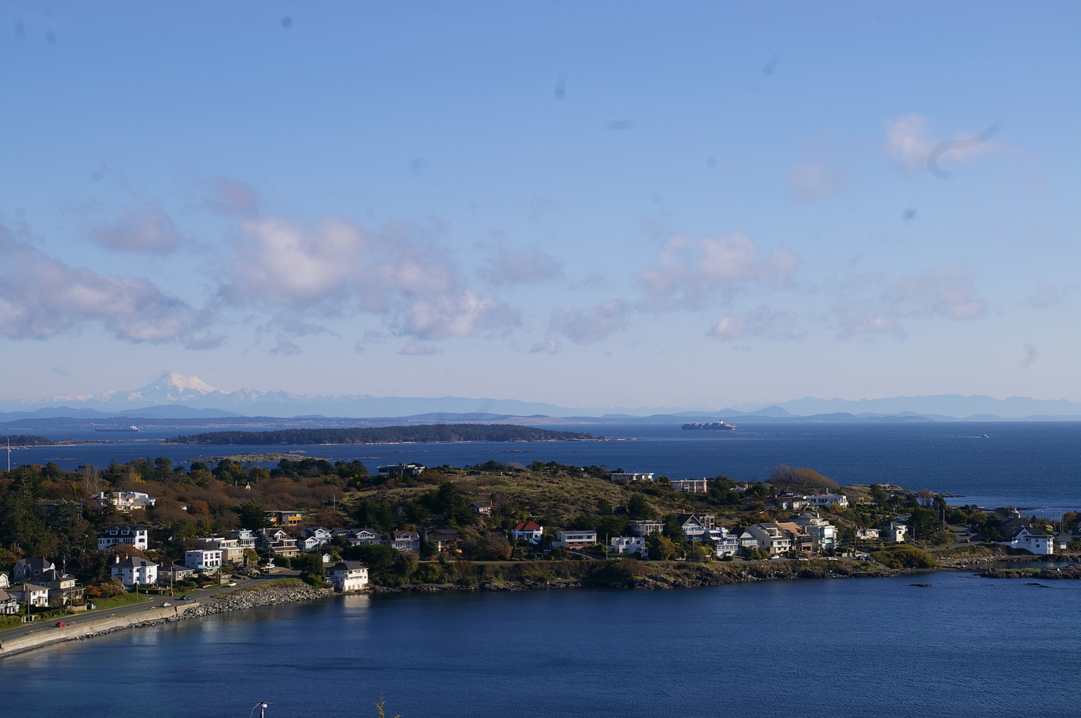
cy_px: 359
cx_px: 540
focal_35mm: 75
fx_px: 2250
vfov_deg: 18.1
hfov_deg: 27.0
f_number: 11
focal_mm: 50
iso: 200
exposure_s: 1/350
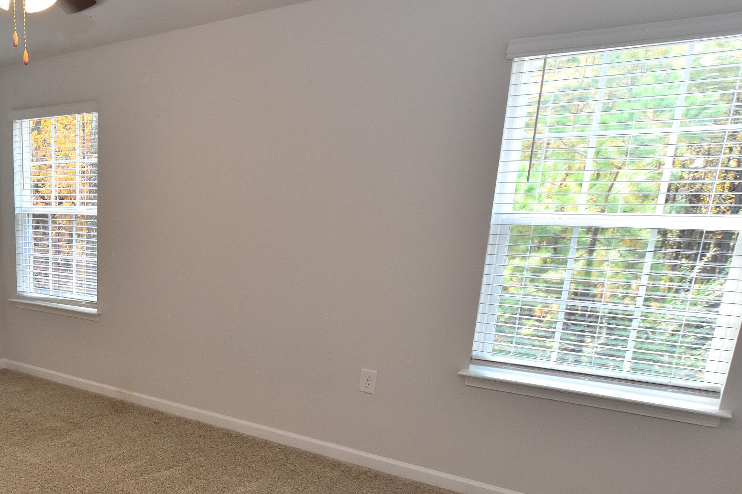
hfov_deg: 54.6
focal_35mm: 29
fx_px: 598
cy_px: 360
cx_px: 62
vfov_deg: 43.7
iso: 800
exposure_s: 1/125
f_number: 5.6
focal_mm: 10
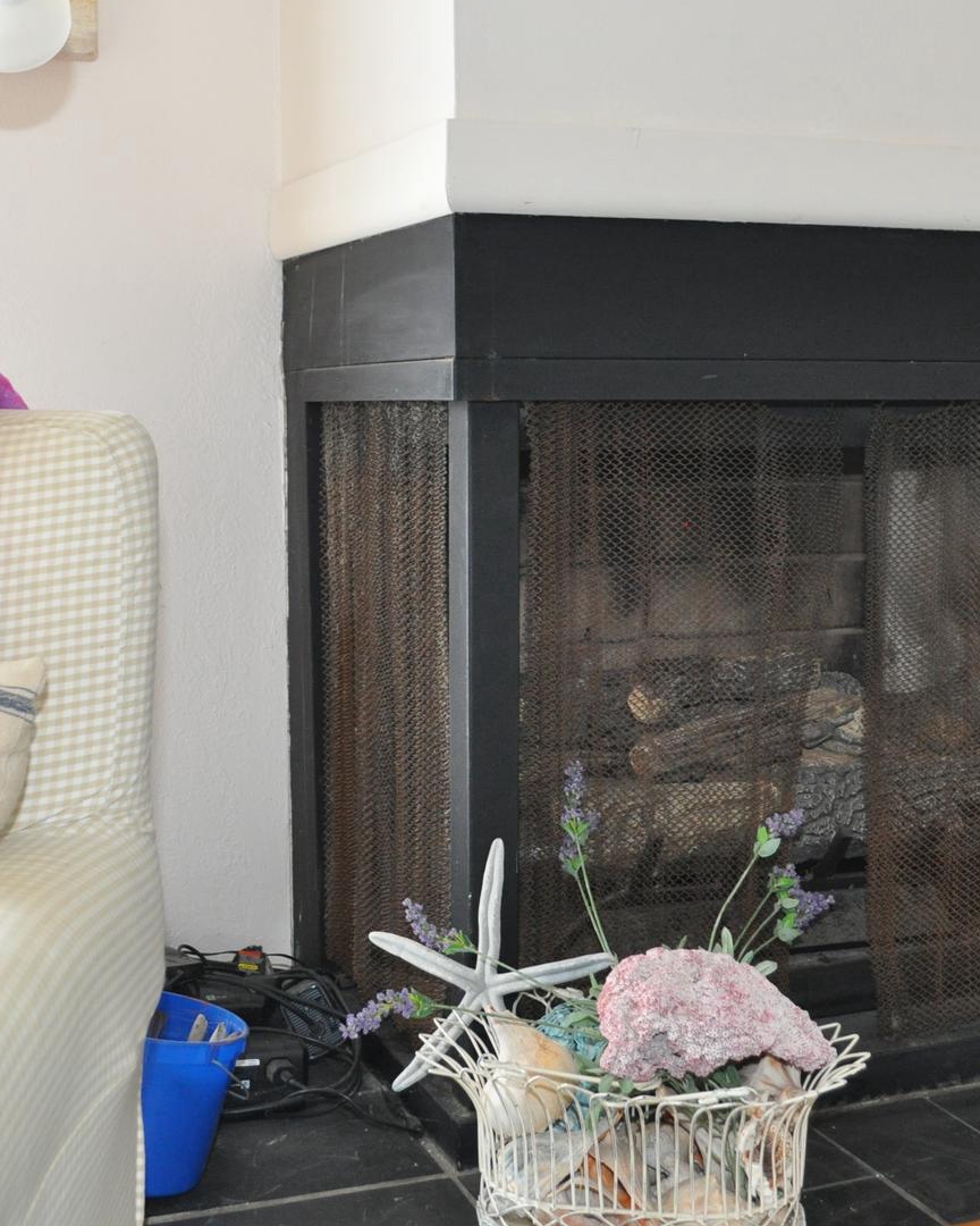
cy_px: 528
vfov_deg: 38.7
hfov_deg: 31.5
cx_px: 481
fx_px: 1740
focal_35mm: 48
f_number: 4
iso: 800
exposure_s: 1/60
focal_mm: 18
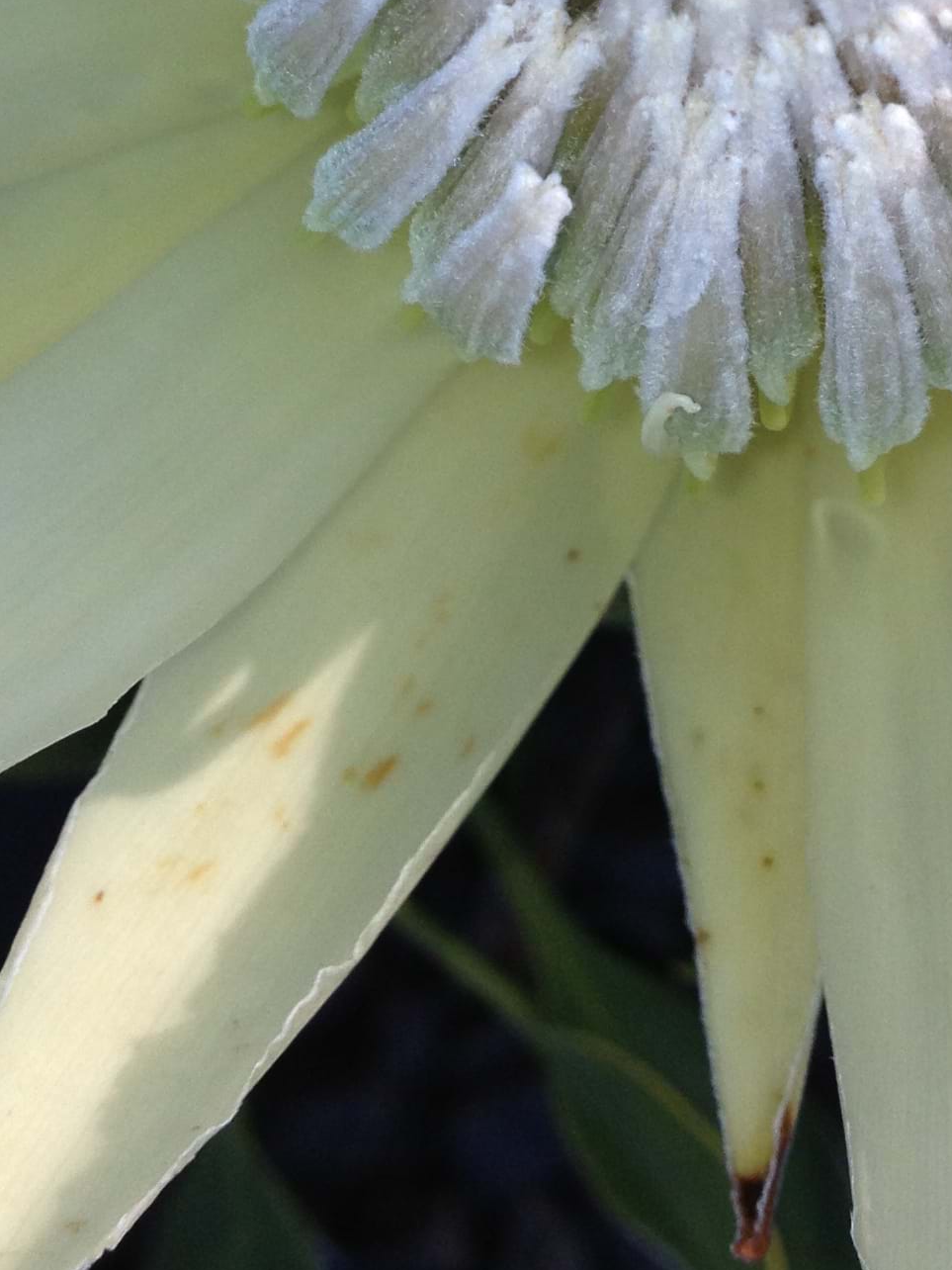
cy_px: -133
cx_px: 813
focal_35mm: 89
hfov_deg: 16.4
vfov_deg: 20.9
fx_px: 3264
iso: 50
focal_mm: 4.28
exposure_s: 1/411
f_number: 2.4
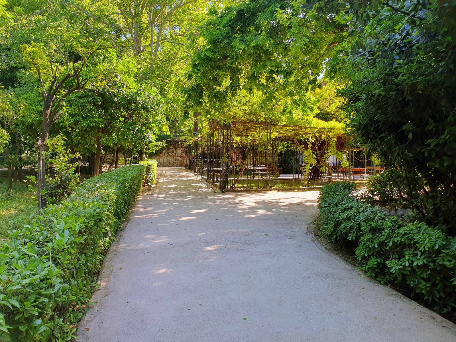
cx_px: 228
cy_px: 171
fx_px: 343
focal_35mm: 26
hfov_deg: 67.3
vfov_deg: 53.1
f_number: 2.4
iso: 50
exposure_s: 1/202
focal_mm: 4.3
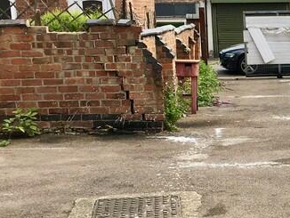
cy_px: 135
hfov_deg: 19.5
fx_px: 763
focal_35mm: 91
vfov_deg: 16.2
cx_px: 397
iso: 25
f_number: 2.2
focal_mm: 4.15
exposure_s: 1/916
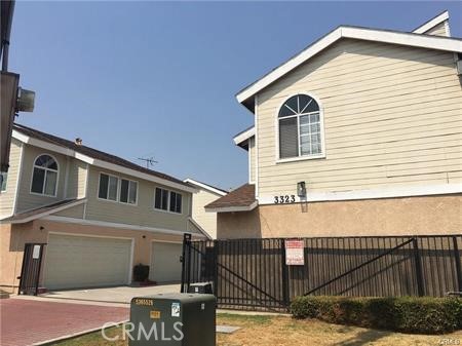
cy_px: 173
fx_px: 387
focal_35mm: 29
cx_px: 231
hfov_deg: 61.7
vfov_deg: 48.2
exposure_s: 1/3205
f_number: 2.2
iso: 25
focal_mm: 4.15
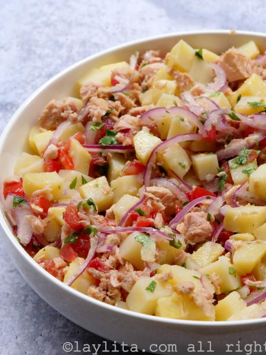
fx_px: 932
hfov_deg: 16.1
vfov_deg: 21.5
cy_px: 178
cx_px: 211
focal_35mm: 91
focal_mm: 34
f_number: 7.1
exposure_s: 1/50
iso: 3200
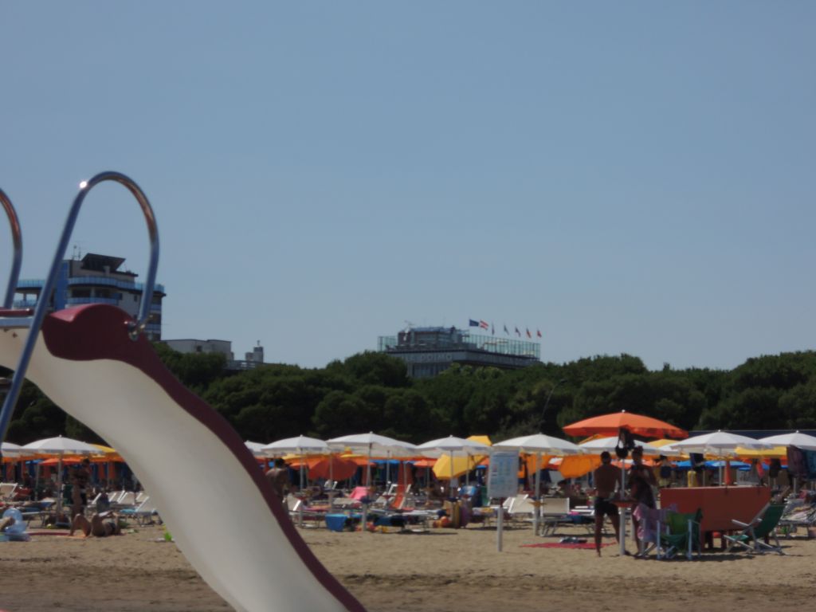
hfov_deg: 19.6
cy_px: 306
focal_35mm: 100
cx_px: 408
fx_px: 2357
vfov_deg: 14.8
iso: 100
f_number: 4.9
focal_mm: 17.9
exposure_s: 1/1250
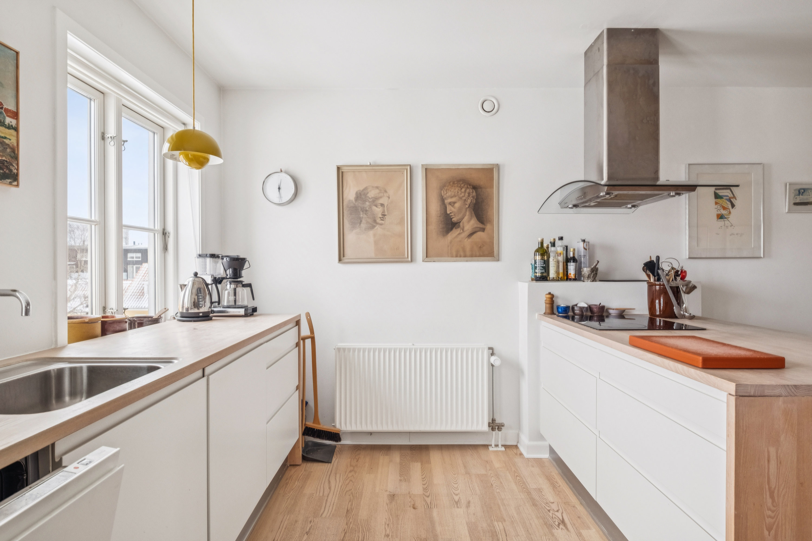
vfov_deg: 64.6
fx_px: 429
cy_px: 270
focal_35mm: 19
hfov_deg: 86.9
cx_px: 406
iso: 800
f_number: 8
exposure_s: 1/15
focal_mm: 12.6
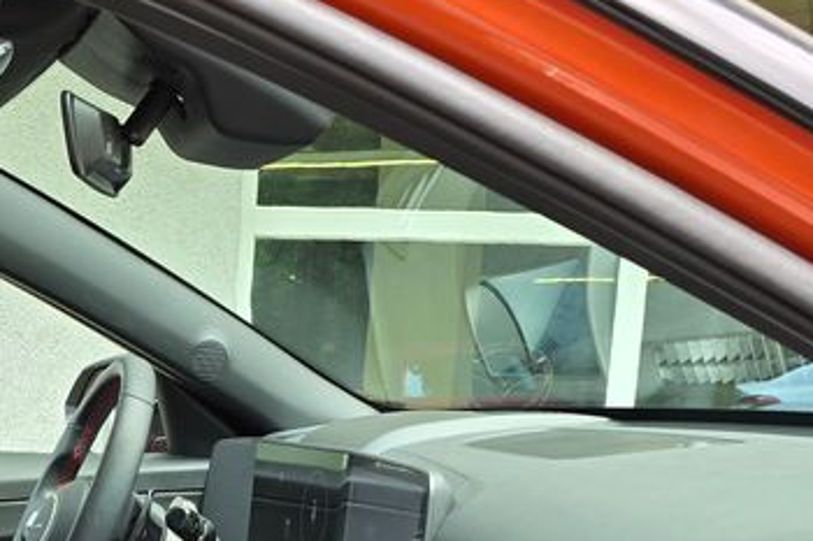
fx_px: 1580
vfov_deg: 17.1
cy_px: 861
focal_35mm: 70
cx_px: 37
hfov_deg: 27.5
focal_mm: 6.3
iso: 50
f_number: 1.7
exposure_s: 1/180
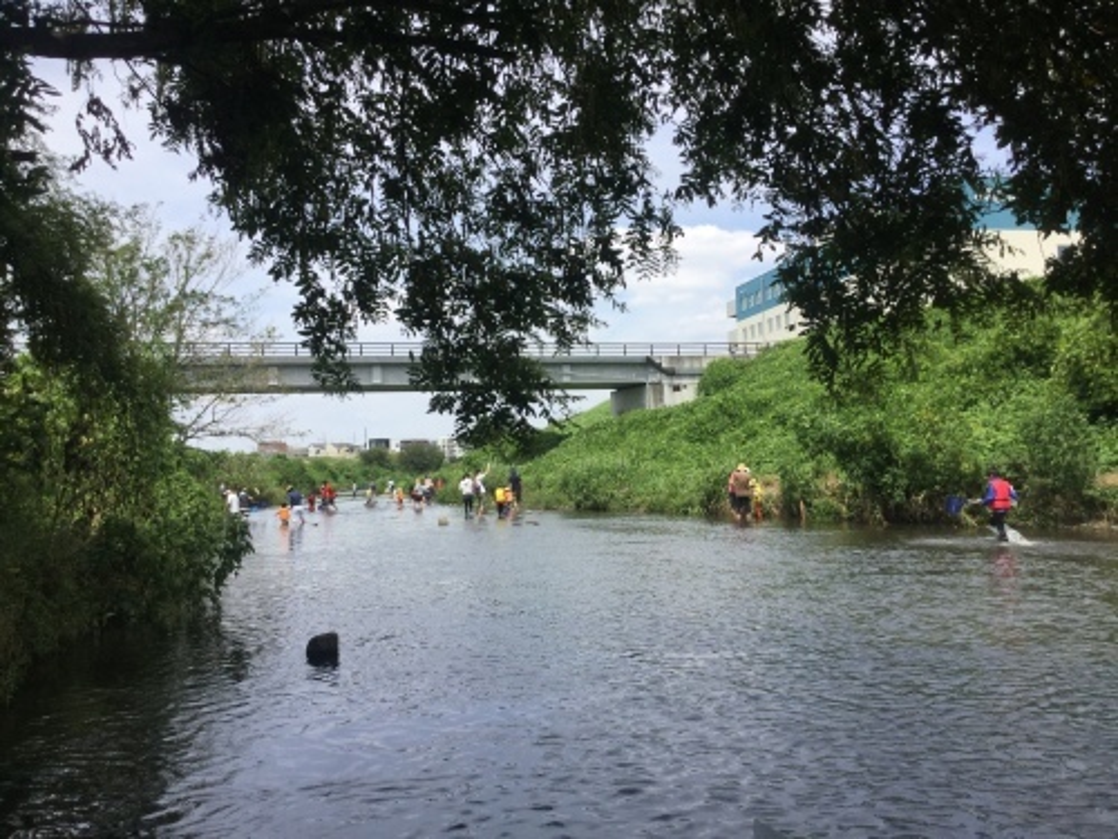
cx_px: 559
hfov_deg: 58.4
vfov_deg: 45.4
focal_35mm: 31
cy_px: 420
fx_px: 1001
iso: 25
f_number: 2.4
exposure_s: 1/1335
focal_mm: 3.3
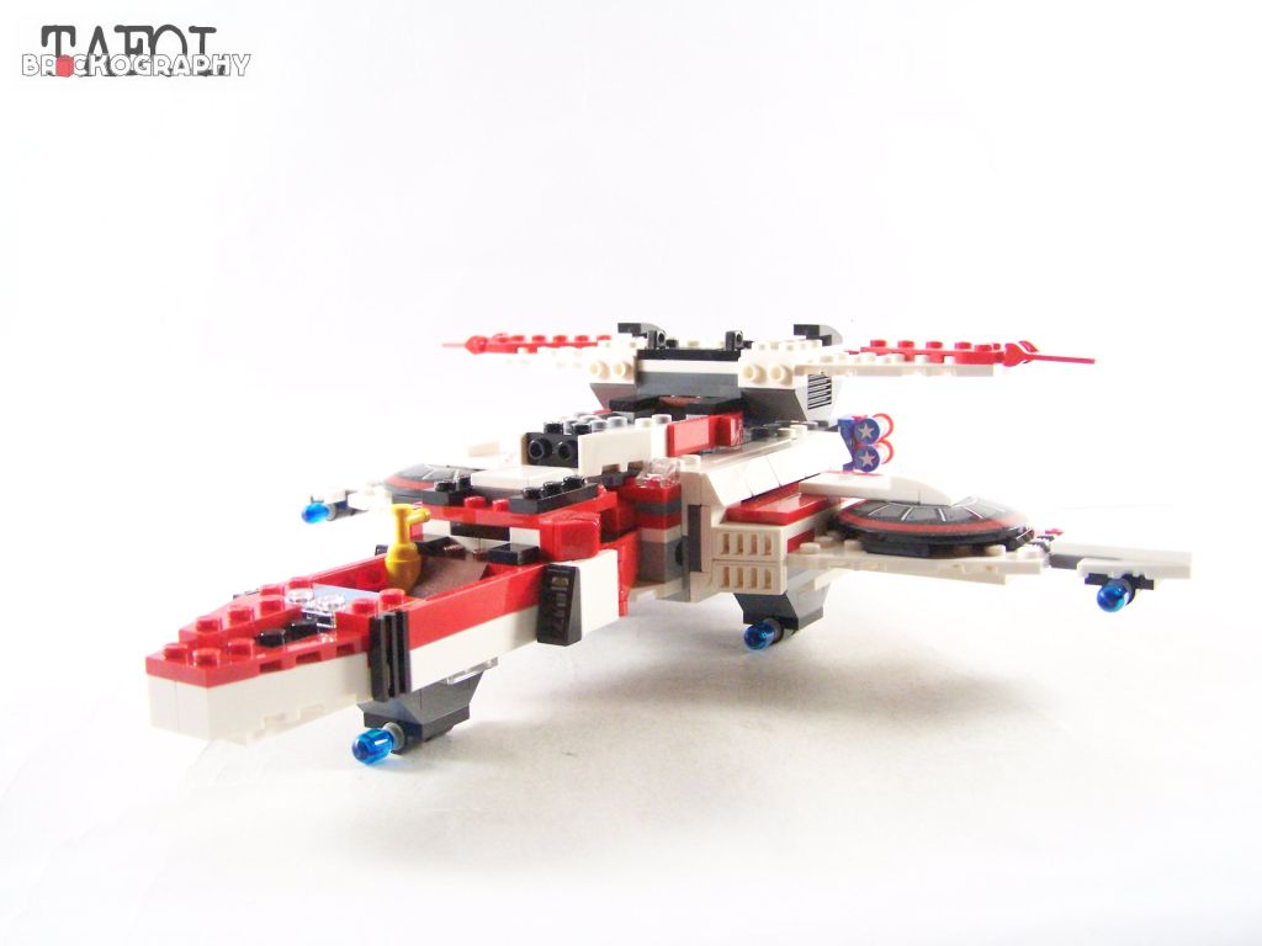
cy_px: 473
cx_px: 631
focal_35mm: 38
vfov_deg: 37.7
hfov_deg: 49.0
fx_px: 1385
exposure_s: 1/60
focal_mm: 6.3
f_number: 3.2
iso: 400
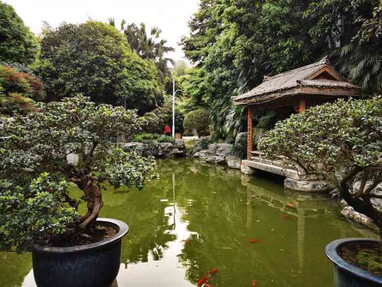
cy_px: 144
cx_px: 191
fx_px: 298
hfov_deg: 65.3
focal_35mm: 27
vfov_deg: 51.4
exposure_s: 1/101
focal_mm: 5.58
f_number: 1.8
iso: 50
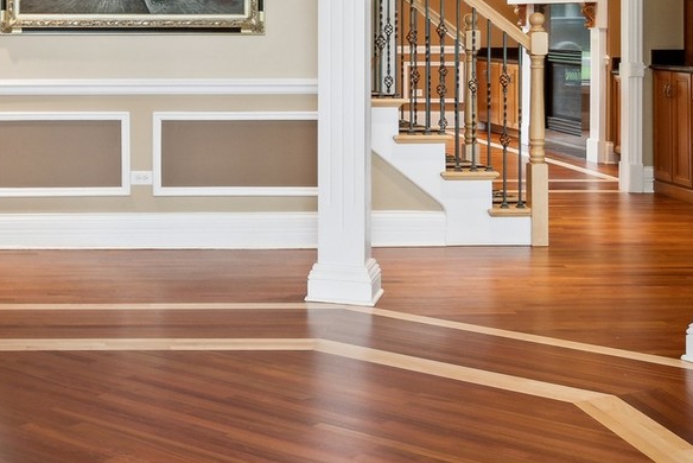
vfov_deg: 21.1
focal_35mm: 62
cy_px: 8
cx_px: 34
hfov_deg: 30.4
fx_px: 1201
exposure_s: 1/15
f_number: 8
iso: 320
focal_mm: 15
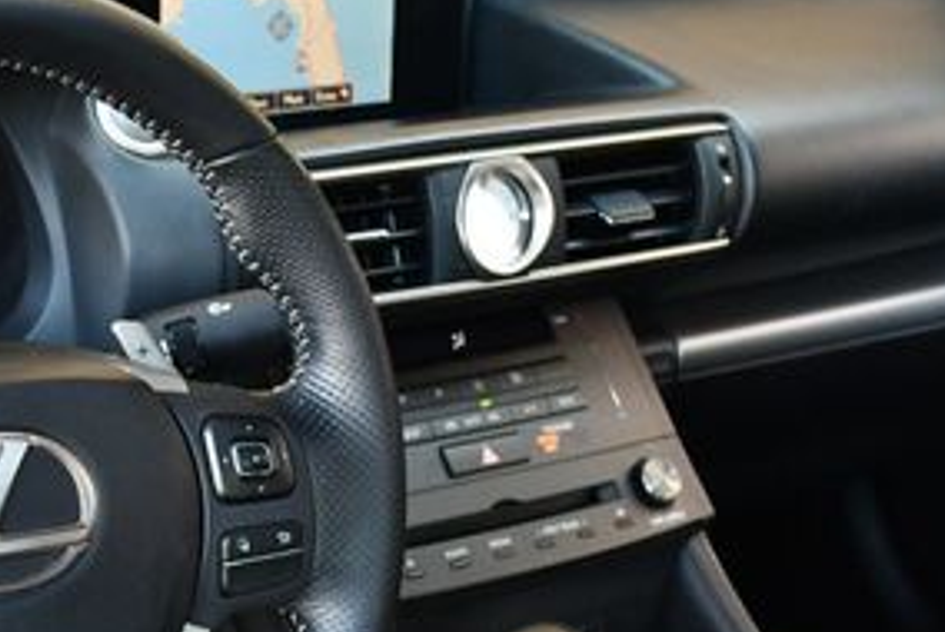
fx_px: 2365
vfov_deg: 15.1
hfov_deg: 21.9
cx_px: 23
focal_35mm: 90
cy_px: 536
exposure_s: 1/125
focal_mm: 20
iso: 800
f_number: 3.8
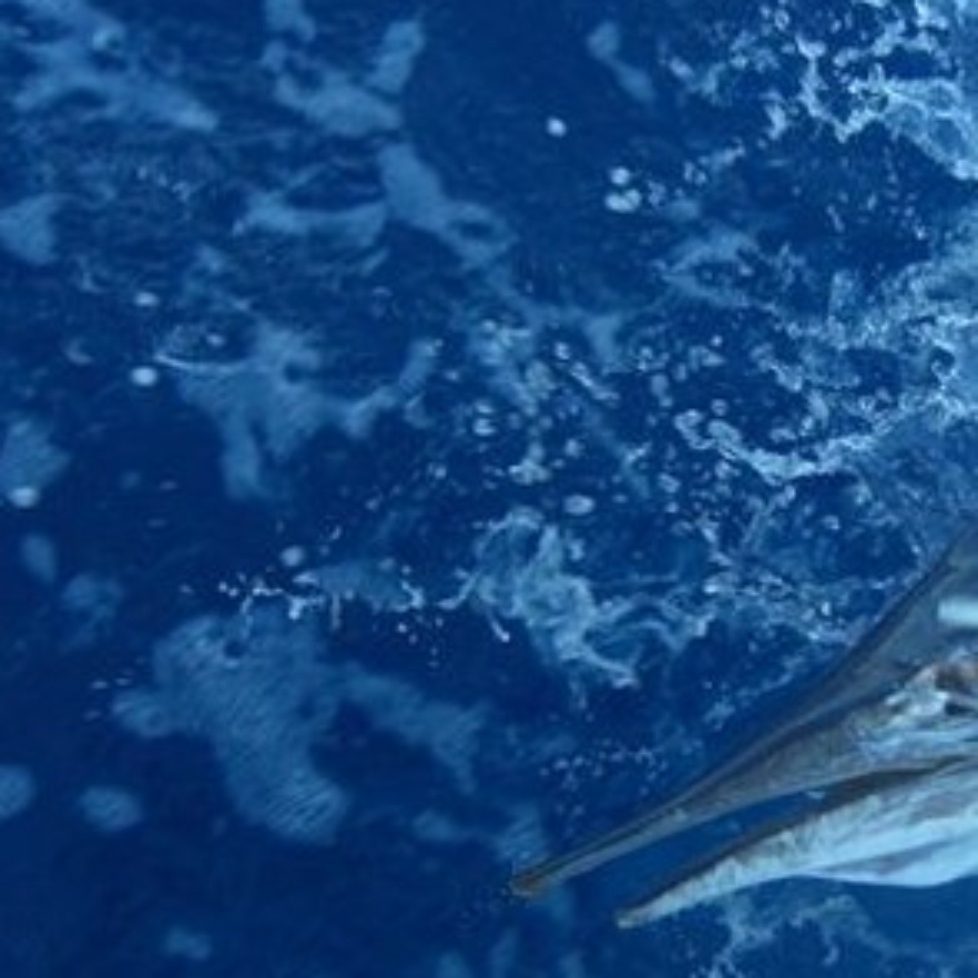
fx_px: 2301
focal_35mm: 72
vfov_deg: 23.9
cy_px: 659
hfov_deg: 23.4
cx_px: 862
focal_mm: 7.9
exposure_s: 1/250
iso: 80
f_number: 2.8
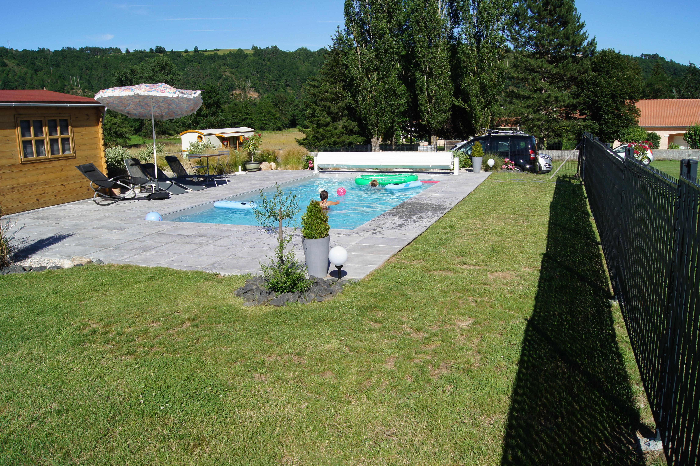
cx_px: 350
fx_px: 525
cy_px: 233
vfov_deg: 47.9
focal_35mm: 27
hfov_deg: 67.4
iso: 100
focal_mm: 18
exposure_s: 1/160
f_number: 11
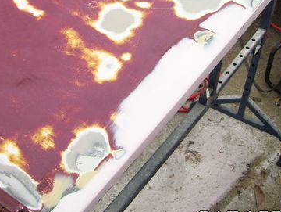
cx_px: 80
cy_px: 34
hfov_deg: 29.9
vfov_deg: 22.6
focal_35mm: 64
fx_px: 520
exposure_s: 1/320
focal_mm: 6
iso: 80
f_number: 2.7
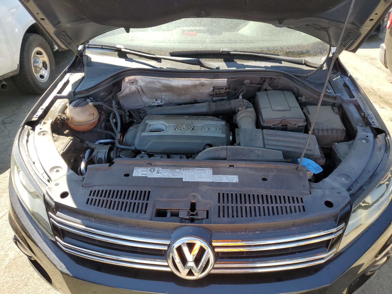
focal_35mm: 26
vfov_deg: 53.1
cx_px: 196
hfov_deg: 67.3
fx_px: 294
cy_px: 147
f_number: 1.5
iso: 50
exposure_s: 1/625
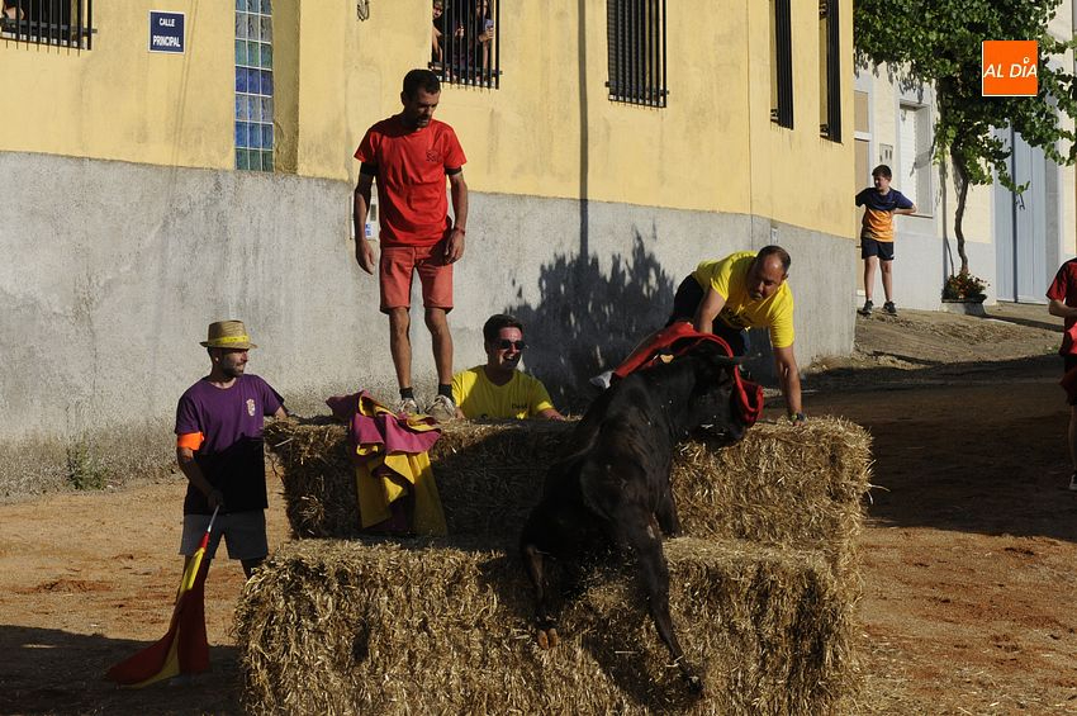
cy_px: 358
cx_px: 538
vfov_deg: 7.3
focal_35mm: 188
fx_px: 5604
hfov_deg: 11.0
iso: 400
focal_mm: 125
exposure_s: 1/320
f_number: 14
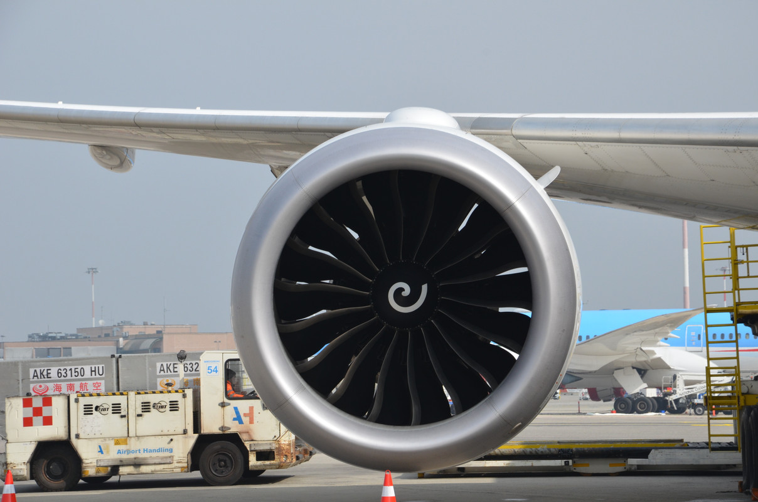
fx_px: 3089
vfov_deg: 9.3
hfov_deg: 14.0
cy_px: 251
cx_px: 379
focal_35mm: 147
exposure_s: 1/500
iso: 400
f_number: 11
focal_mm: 98
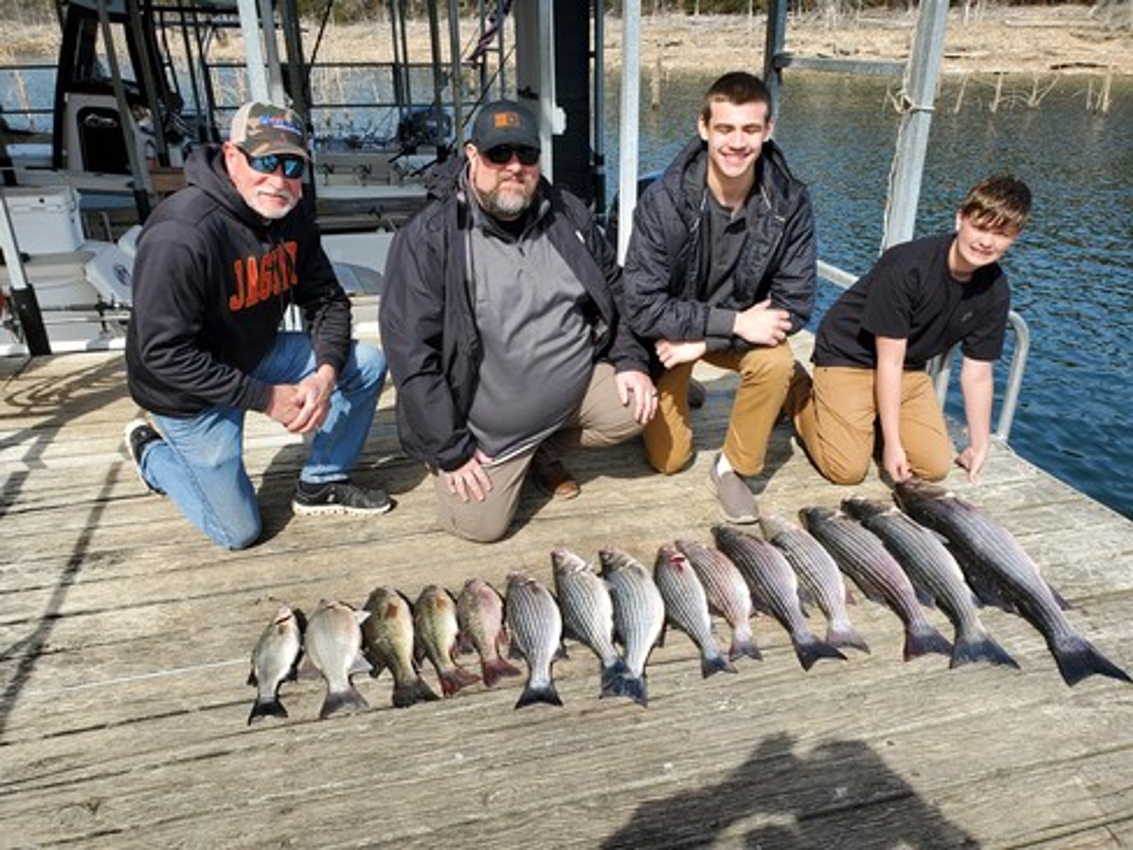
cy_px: 425
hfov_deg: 67.3
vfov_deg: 53.1
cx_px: 566
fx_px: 851
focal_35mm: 26
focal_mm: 4.3
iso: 50
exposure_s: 1/1081
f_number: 2.4
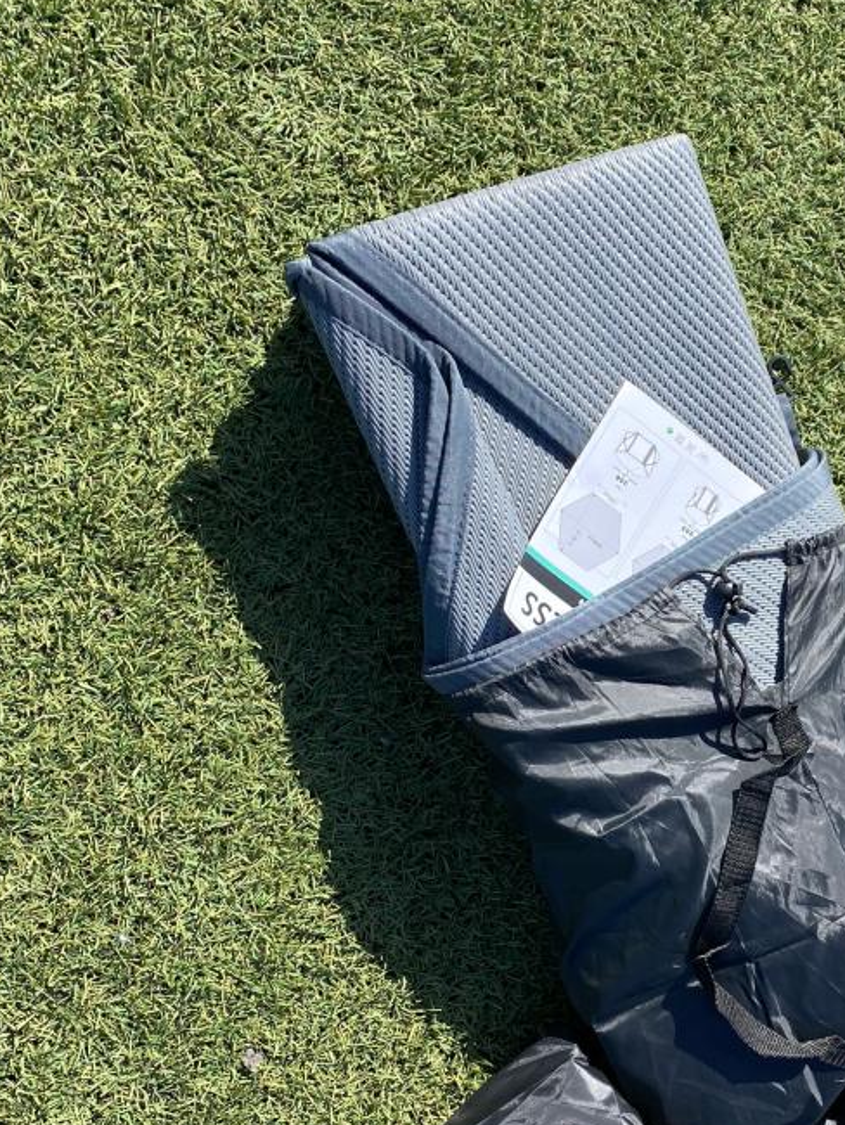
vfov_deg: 46.5
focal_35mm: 40
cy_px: 684
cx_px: 630
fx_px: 1301
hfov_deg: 35.2
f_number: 1.8
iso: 32
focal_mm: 4.25
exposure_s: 1/1147
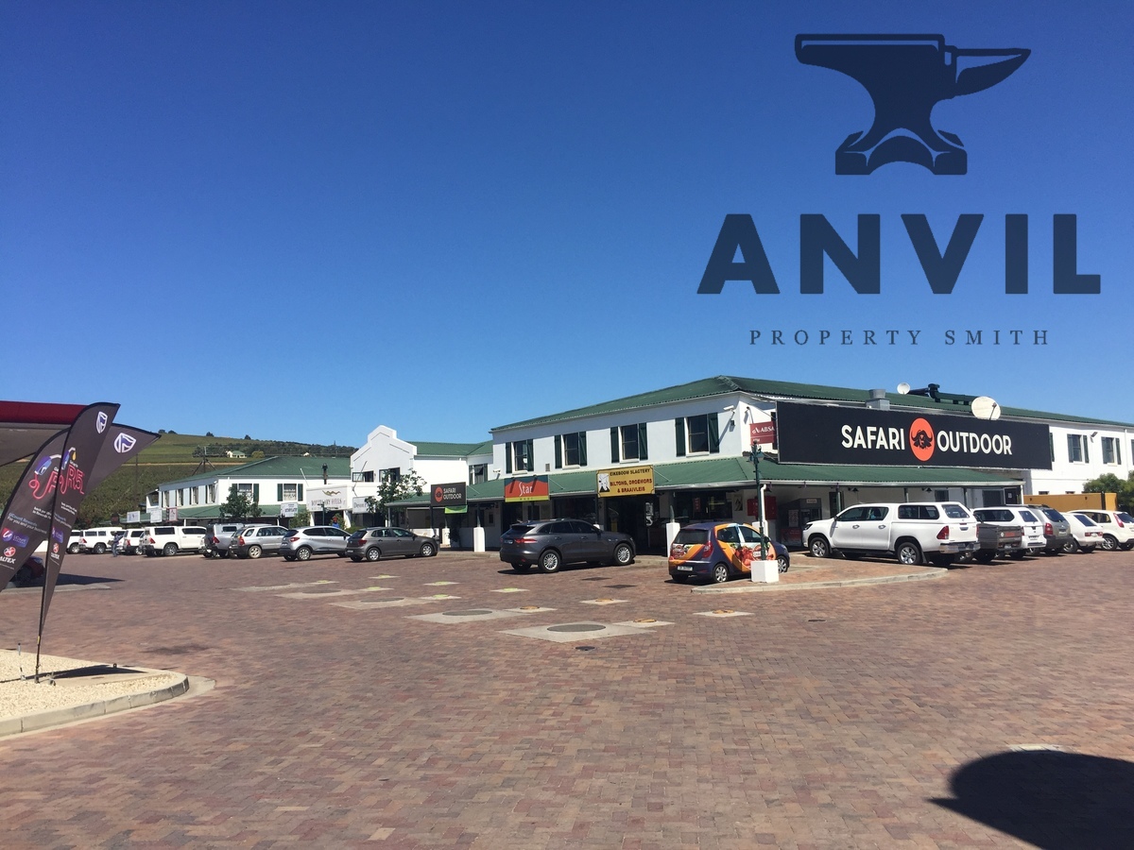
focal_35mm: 29
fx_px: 950
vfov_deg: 48.2
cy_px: 425
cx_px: 567
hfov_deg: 61.7
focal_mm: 4.15
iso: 32
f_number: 2.2
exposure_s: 1/2639
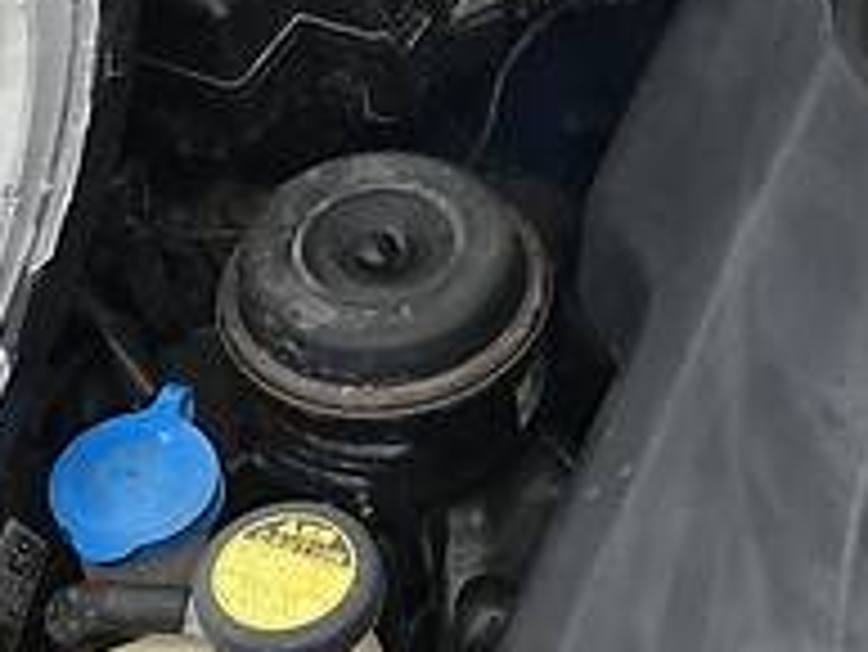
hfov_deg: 16.7
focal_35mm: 116
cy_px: 310
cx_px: 774
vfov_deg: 12.8
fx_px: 2911
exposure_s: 1/526
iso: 20
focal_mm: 4
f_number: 1.8
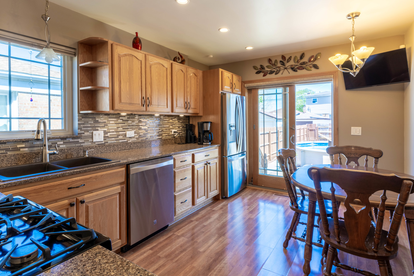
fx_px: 207
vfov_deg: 67.4
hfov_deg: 90.0
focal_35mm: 18
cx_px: 207
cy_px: 132
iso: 160
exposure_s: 1/20
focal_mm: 17
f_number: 13
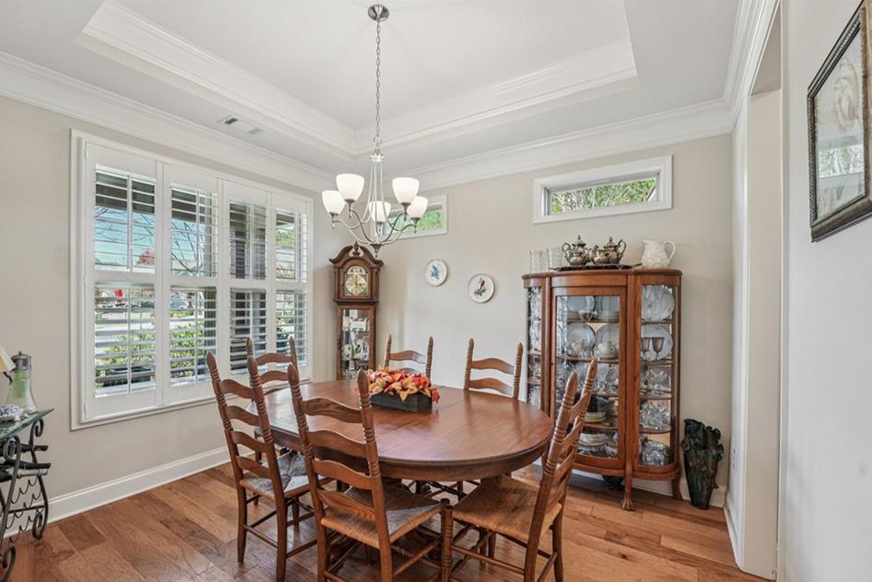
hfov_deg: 100.4
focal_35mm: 15
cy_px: 306
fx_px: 363
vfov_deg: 77.3
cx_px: 426
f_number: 8
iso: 320
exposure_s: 1/13
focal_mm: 14
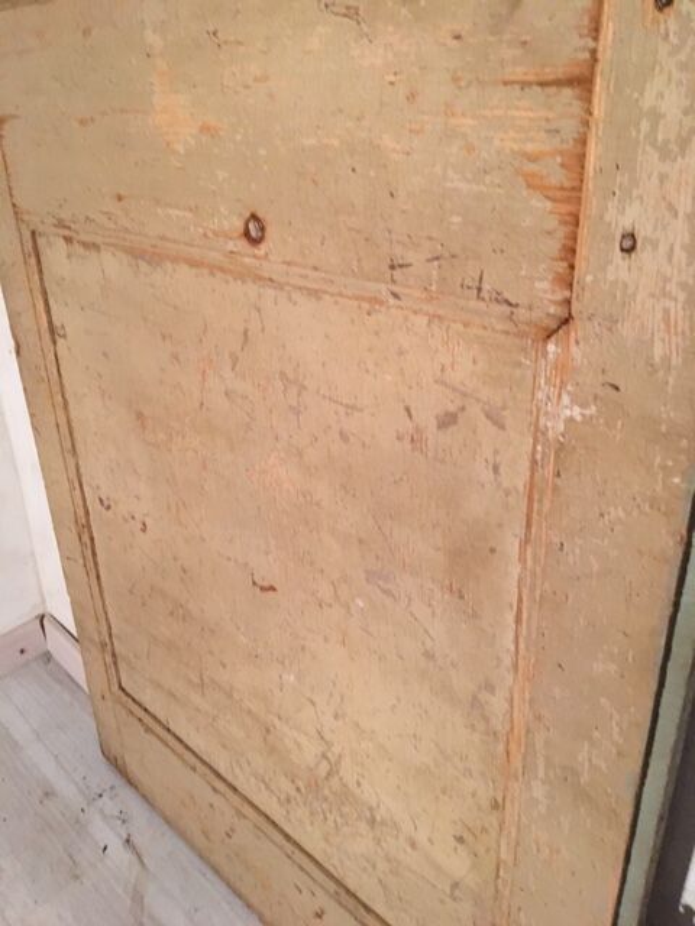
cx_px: 348
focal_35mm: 29
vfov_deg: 61.7
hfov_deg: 48.2
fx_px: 776
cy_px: 463
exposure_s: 1/17
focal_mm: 4.15
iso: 250
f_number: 2.2
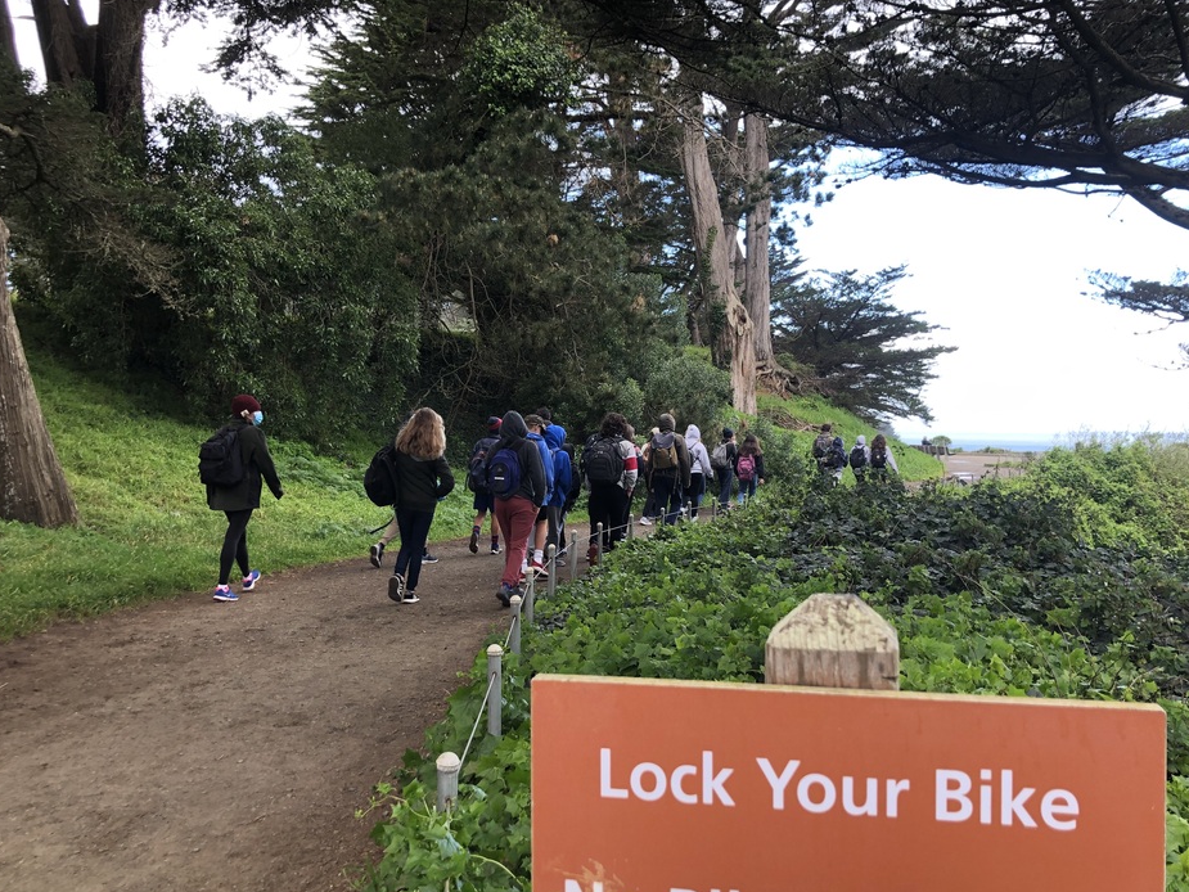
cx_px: 643
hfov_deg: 58.3
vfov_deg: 45.4
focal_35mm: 31
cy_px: 472
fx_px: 1065
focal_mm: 3.99
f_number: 1.8
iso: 32
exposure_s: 1/120
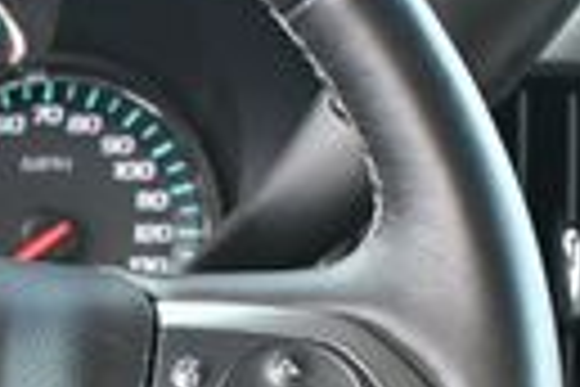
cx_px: -229
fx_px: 3109
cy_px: 459
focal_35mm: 193
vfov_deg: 7.1
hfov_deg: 10.4
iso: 900
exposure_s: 1/125
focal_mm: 26
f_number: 4.5
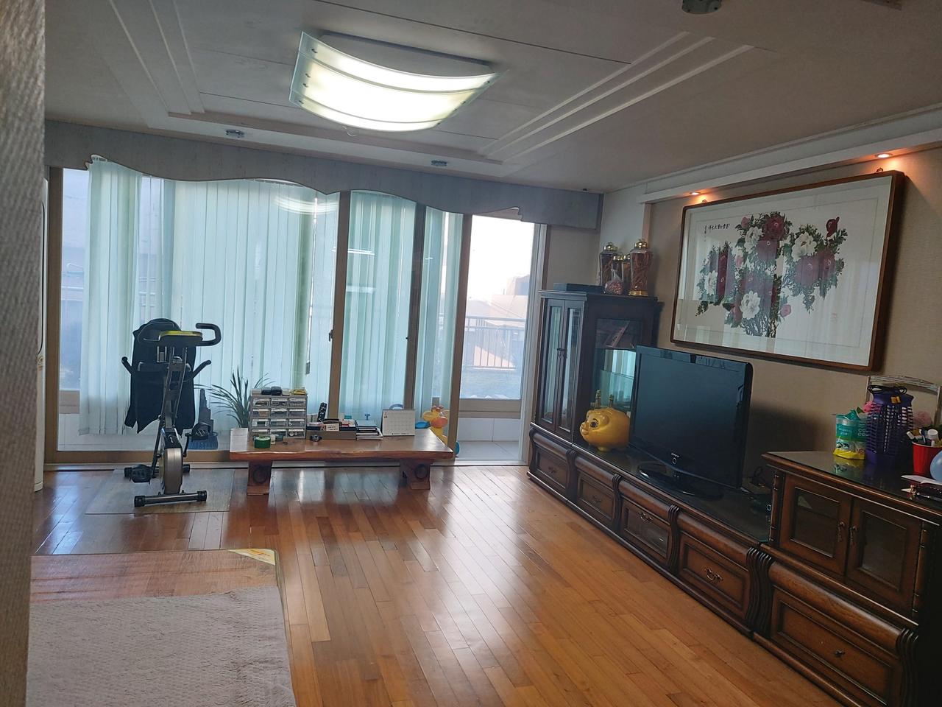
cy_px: 354
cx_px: 471
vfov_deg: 54.9
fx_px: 680
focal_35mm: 25
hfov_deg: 69.4
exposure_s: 1/60
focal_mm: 4.58
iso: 80
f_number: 2
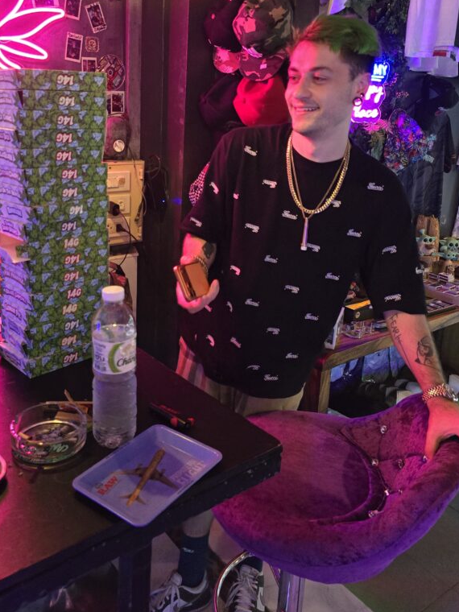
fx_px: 548
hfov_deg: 45.0
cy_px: 214
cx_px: 165
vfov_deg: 57.3
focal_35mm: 31
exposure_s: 1/60
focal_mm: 6.3
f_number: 1.7
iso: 1250
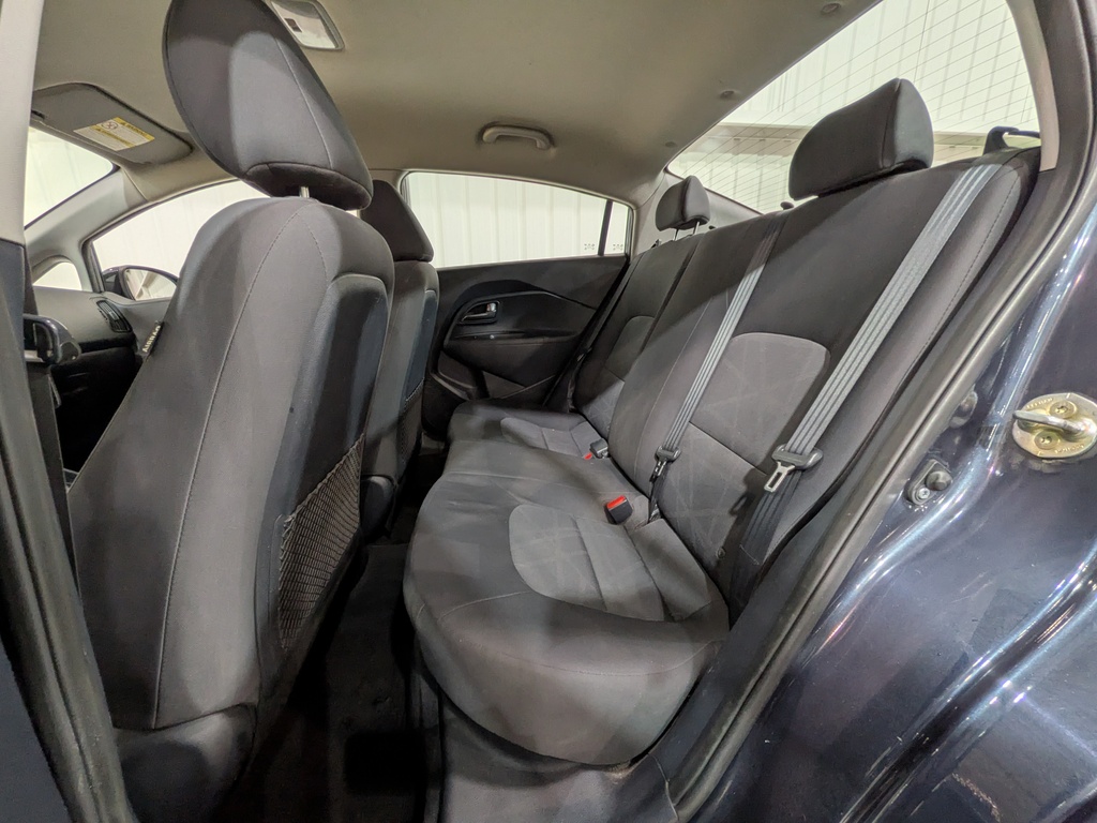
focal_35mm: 14
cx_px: 548
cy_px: 412
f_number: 2.2
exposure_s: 1/24
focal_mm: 1.83
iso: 129
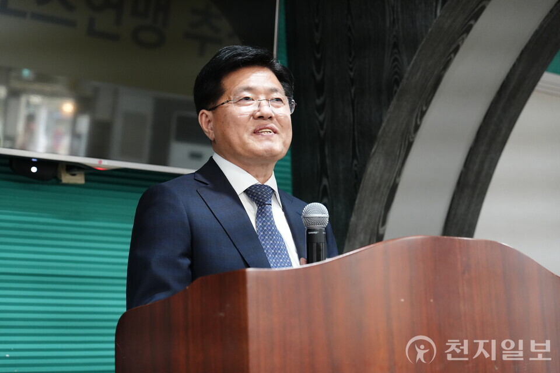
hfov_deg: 28.8
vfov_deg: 19.5
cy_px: 186
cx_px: 280
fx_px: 1089
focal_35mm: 70
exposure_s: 1/80
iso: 3200
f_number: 4
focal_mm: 70
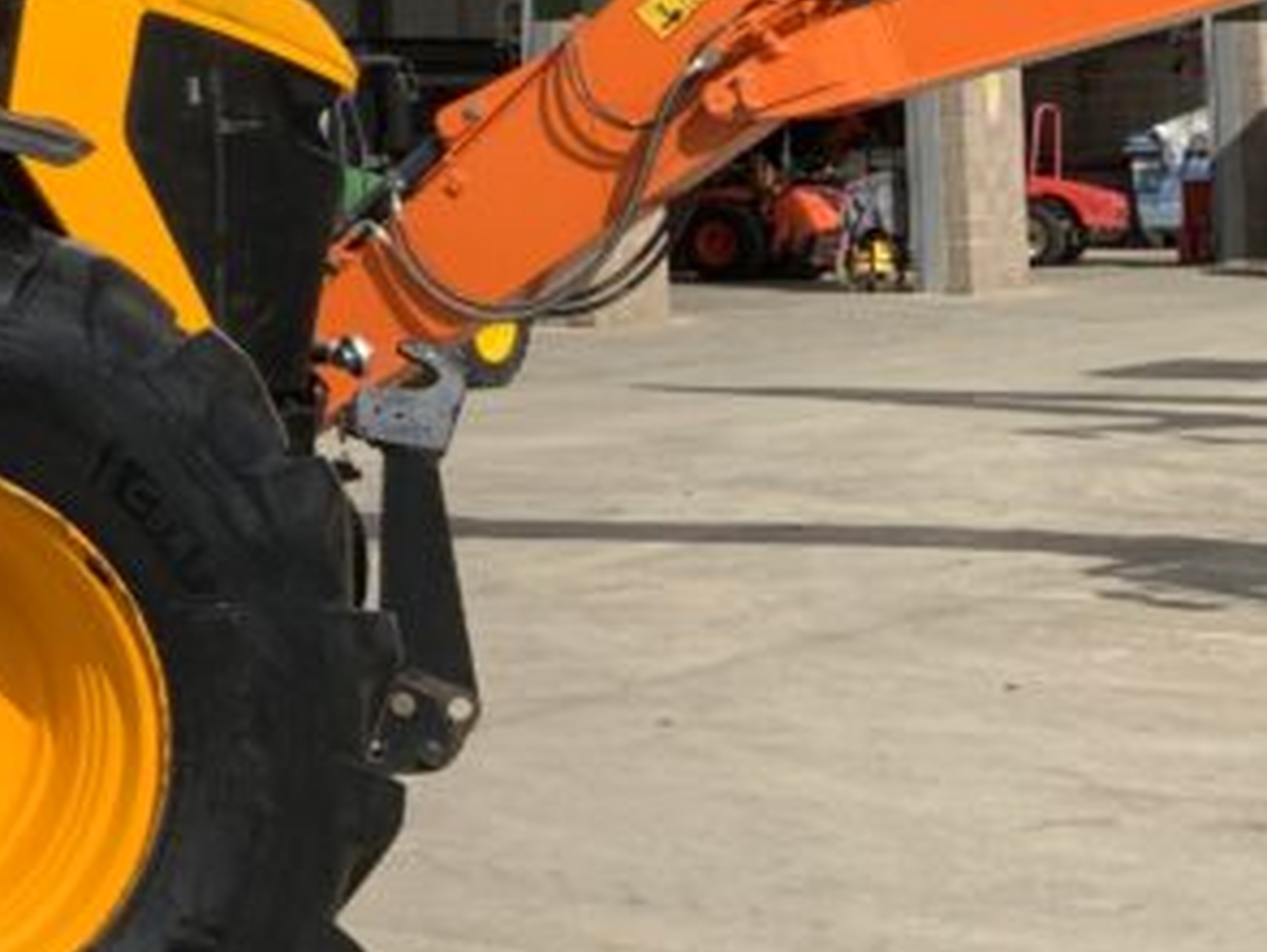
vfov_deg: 14.5
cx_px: -922
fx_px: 3700
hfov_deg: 16.6
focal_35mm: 101
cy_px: 78
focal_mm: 3
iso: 16
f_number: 1.8
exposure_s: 1/2427
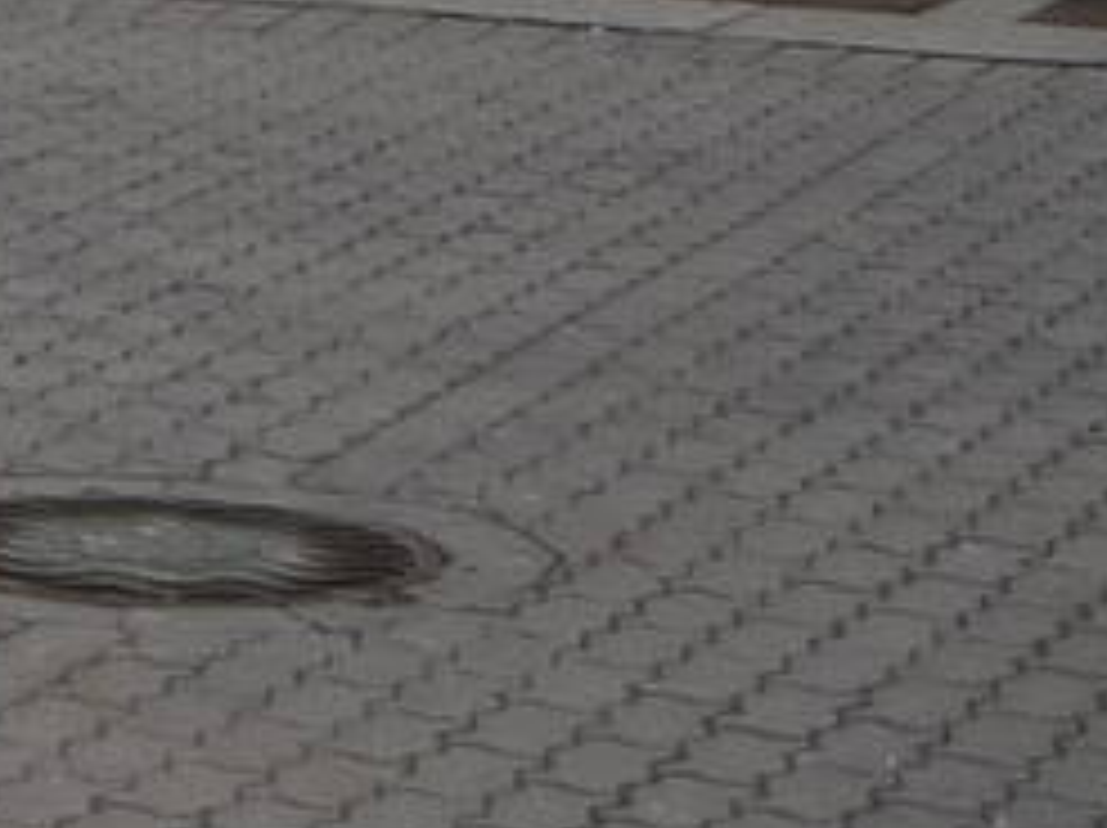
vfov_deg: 6.2
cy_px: -1809
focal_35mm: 215
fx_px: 6869
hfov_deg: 8.1
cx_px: -2007
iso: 100
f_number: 2.8
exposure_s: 1/800
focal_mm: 5.5
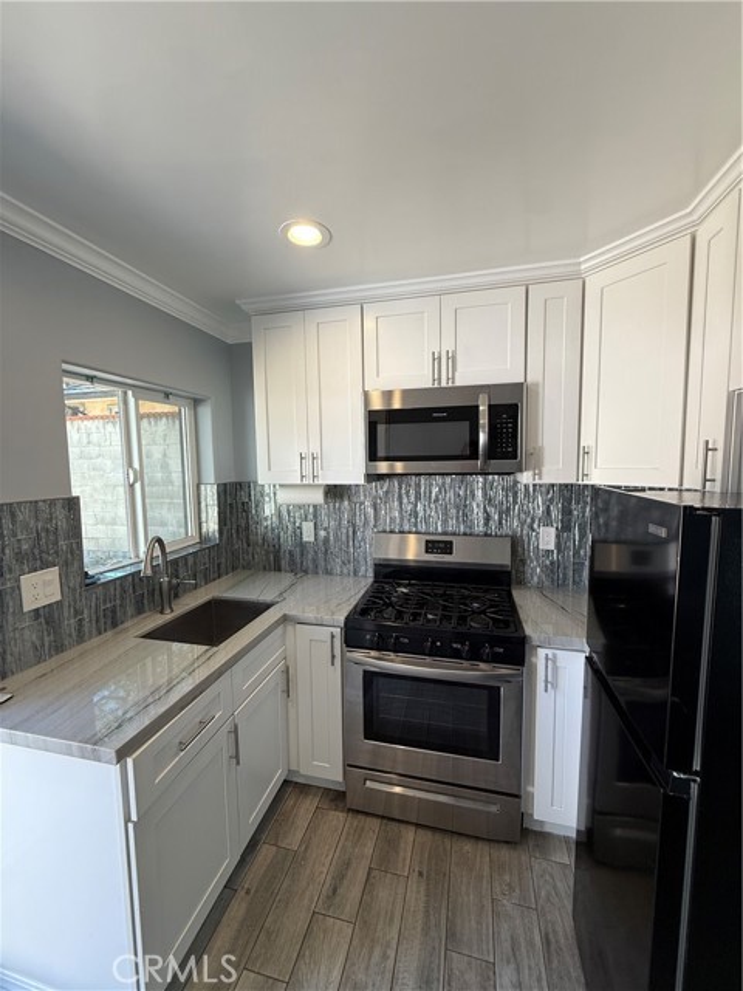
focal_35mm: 14
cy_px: 496
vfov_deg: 102.1
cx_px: 372
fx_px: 401
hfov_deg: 85.7
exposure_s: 1/120
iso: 80
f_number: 2.2
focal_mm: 2.22
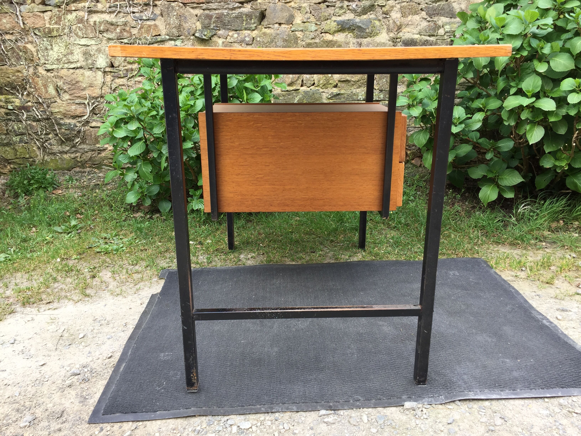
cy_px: 218
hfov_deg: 61.7
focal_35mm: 29
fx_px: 487
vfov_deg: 48.2
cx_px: 290
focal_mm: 4.15
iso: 32
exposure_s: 1/213
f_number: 2.2
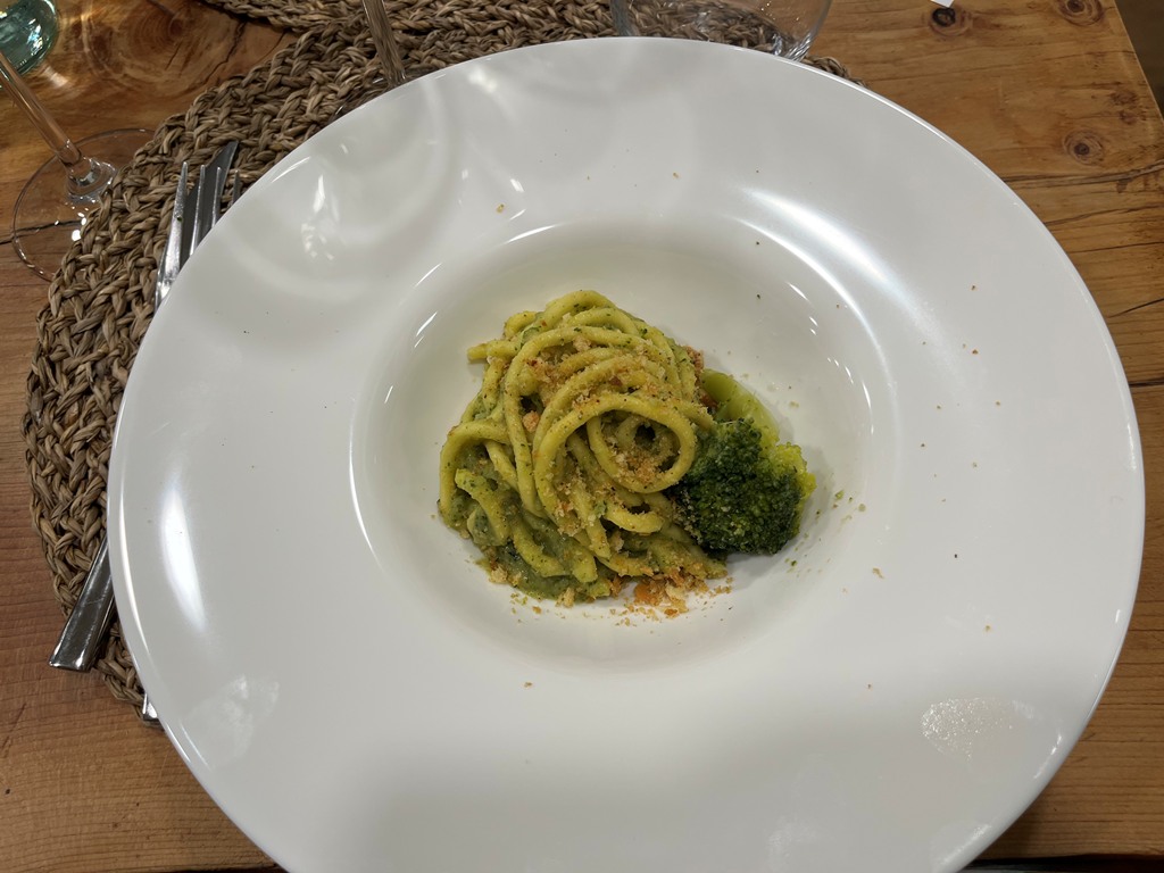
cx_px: 582
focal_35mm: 26
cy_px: 436
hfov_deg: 67.3
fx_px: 874
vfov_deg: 53.1
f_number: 1.6
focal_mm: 5.1
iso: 50
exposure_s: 1/100
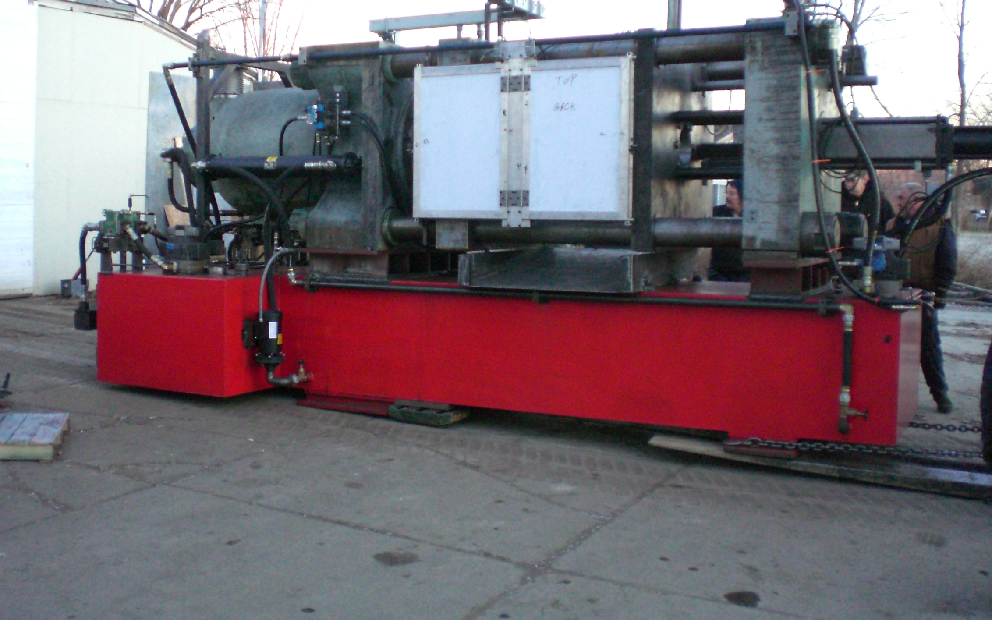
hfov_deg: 48.2
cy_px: 254
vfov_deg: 31.2
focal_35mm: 41
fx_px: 1108
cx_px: 500
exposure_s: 1/125
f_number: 3.1
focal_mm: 6.3
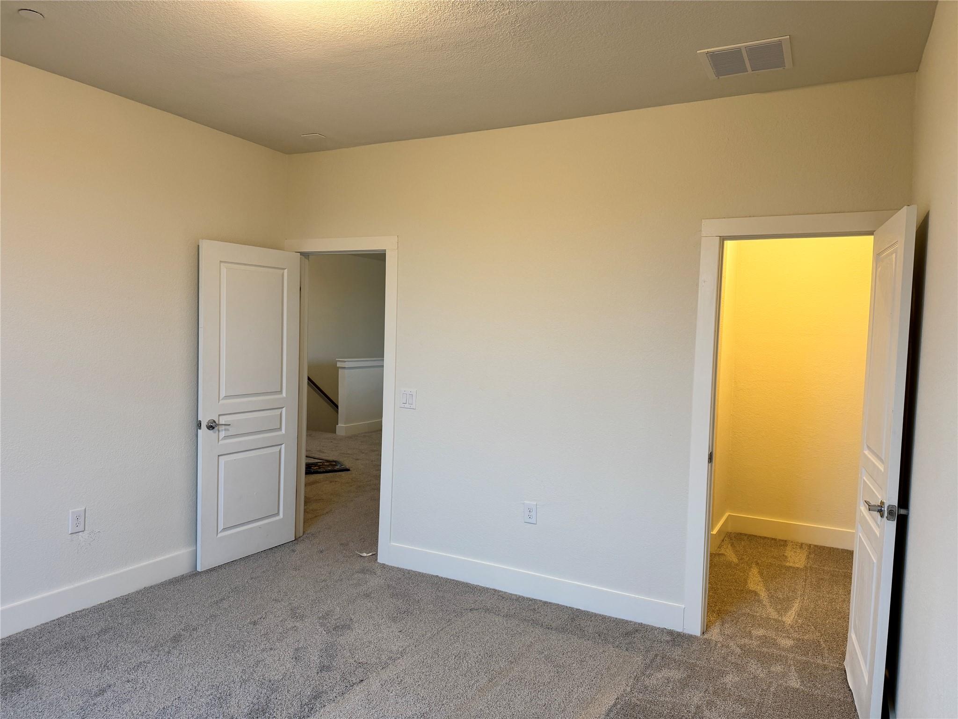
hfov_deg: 71.6
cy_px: 360
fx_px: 664
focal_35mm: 24
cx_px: 479
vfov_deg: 56.8
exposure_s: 1/60
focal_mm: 6.76
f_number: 1.78
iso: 125
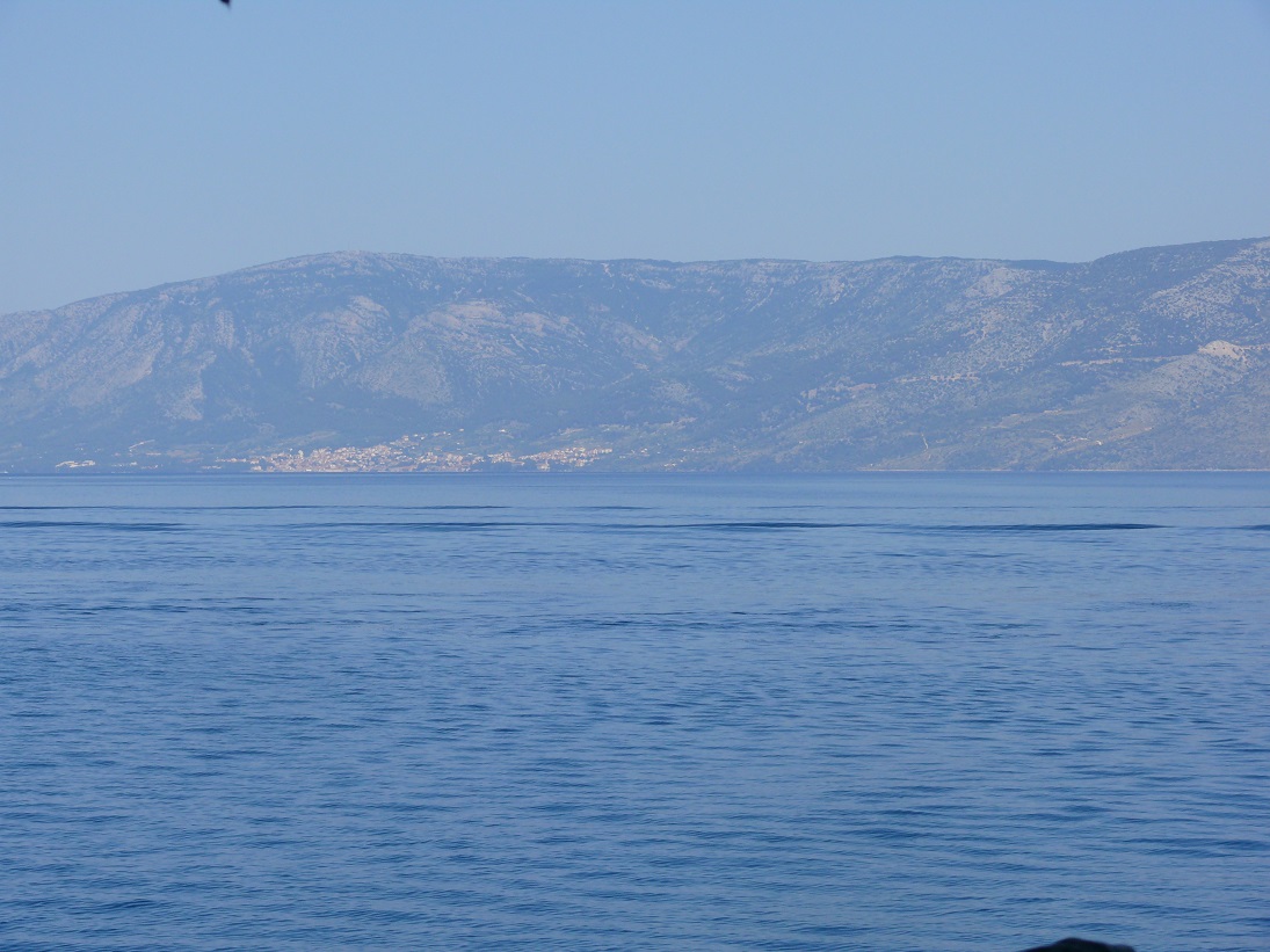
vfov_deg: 11.8
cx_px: 635
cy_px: 476
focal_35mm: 126
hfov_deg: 15.6
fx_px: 4622
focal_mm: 26.5
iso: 100
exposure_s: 1/400
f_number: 7.1
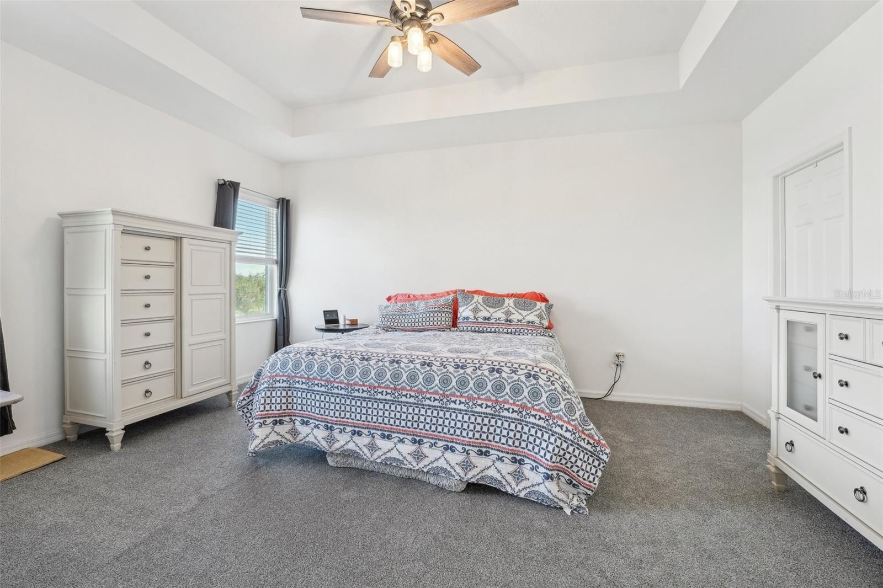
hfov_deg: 104.3
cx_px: 442
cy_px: 294
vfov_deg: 81.2
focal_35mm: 14
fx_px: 343
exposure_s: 1/15
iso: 400
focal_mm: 14
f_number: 8
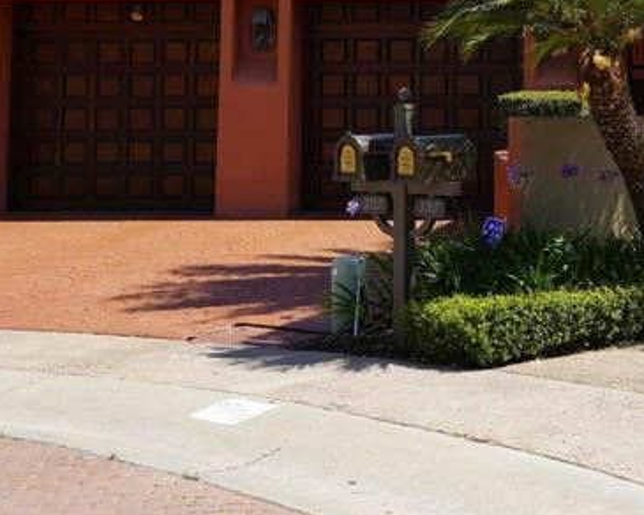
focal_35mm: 87
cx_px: 605
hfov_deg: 21.4
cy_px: -50
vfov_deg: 17.1
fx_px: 1658
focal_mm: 22
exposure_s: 1/500
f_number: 5
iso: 100
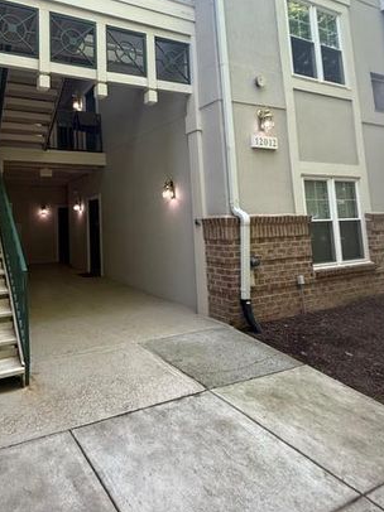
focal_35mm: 23
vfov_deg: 72.6
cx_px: 105
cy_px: 190
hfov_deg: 56.5
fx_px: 341
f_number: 2.2
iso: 100
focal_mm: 2.22
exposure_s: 1/99
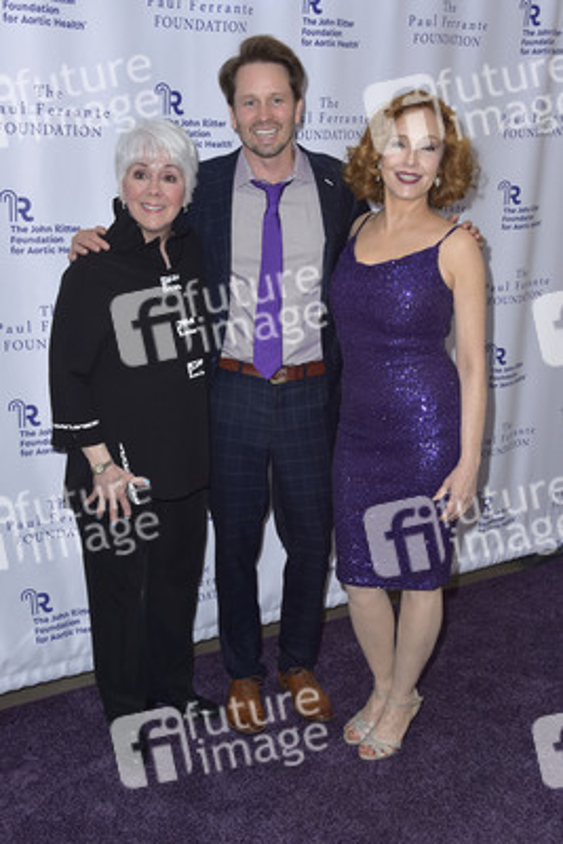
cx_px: 282
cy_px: 422
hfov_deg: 33.4
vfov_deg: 48.4
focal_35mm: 40
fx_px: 937
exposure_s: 1/250
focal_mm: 40
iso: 400
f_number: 6.3
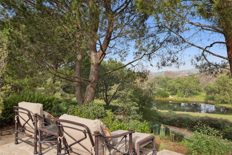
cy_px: 78
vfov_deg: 42.3
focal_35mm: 31
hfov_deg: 60.3
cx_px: 116
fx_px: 200
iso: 80
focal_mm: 31
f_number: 8
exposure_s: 1/60
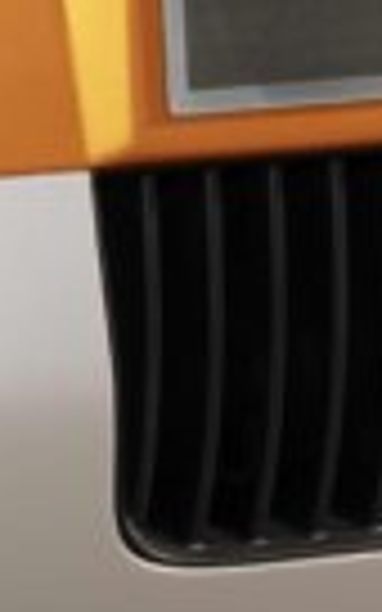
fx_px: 6513
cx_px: -449
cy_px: -364
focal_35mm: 391
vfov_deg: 5.3
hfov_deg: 3.3
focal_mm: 68
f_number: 10
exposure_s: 2
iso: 100
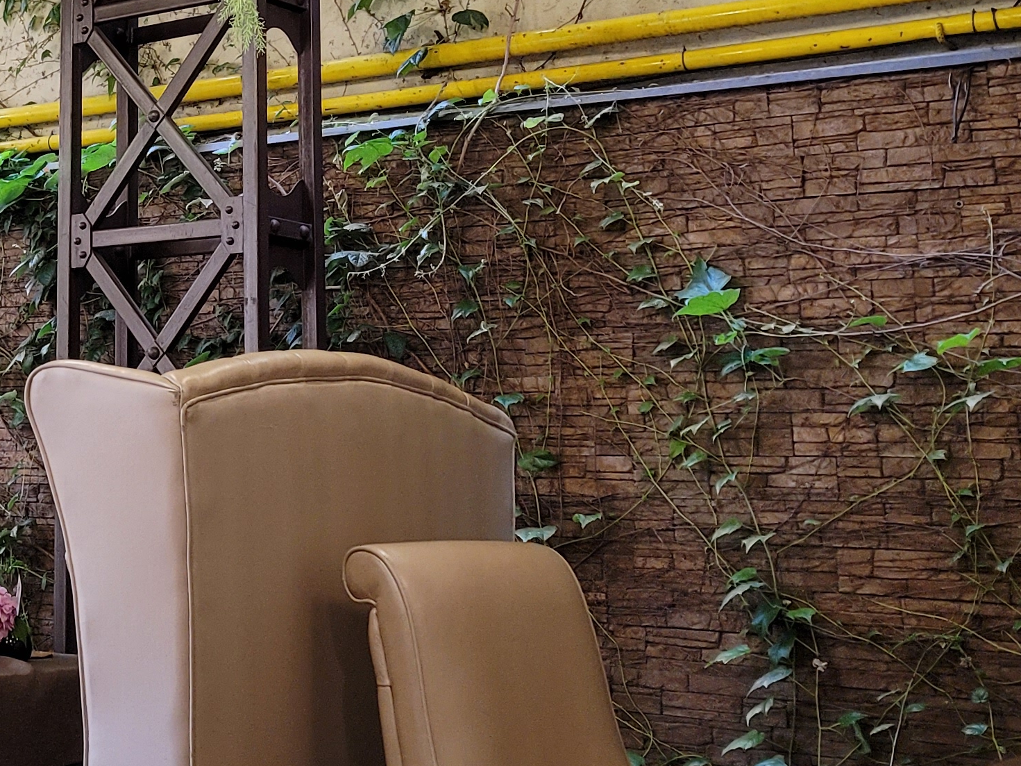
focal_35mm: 68
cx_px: 20
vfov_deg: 21.0
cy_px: 33
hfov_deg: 27.1
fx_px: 2005
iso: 250
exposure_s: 1/100
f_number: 1.8
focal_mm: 7
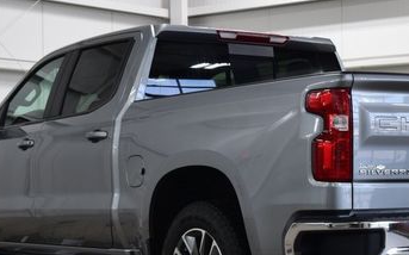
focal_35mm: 100
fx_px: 1114
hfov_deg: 20.8
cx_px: 254
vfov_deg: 13.0
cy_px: 195
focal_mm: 35
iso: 400
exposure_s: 1/20
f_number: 6.3
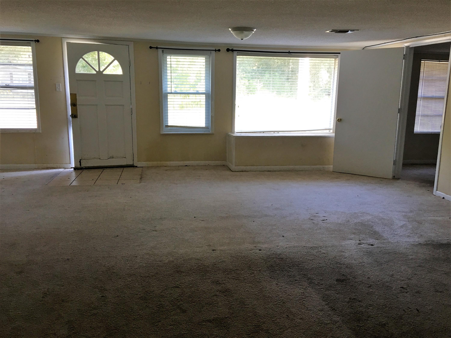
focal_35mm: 29
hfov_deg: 61.7
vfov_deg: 48.2
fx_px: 378
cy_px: 169
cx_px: 226
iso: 40
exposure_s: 1/15
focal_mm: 4.15
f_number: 2.2
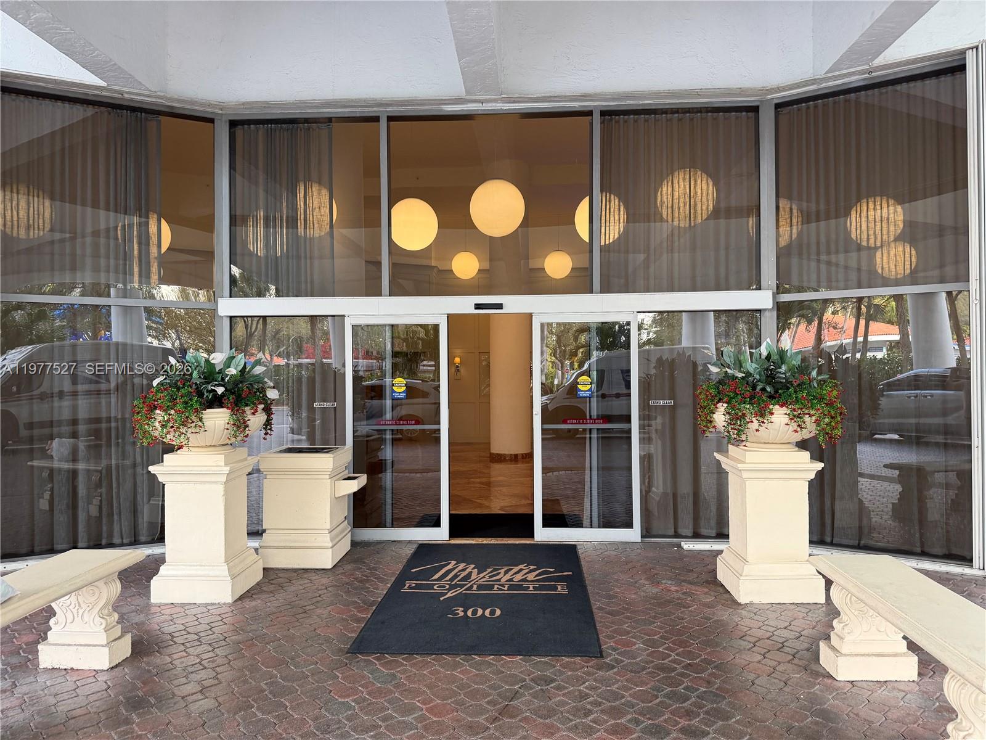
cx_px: 493
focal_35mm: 24
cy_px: 370
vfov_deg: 56.8
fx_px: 684
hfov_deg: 71.6
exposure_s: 1/101
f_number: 1.78
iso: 200
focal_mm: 6.76
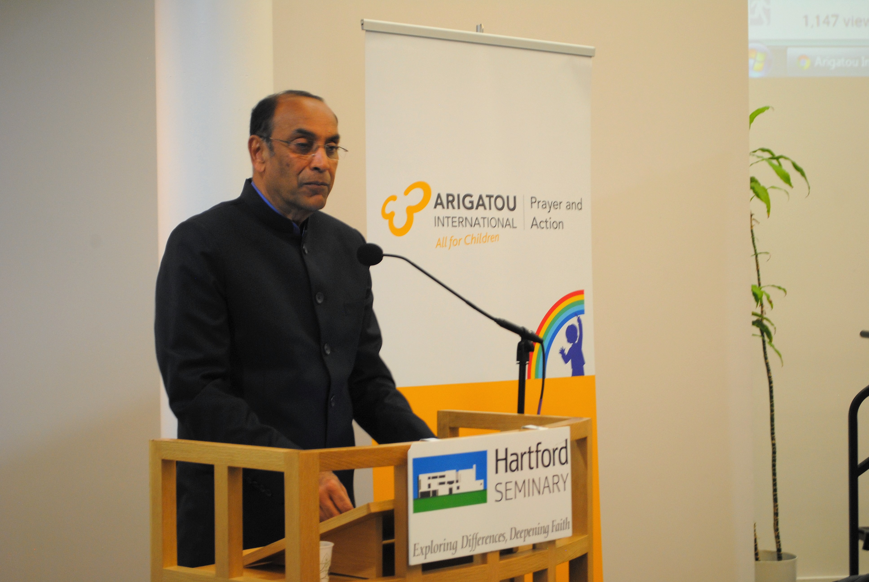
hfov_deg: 28.0
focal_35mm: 72
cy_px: 291
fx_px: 1740
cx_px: 434
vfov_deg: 19.0
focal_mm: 48
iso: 400
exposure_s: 1/10
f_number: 5.6
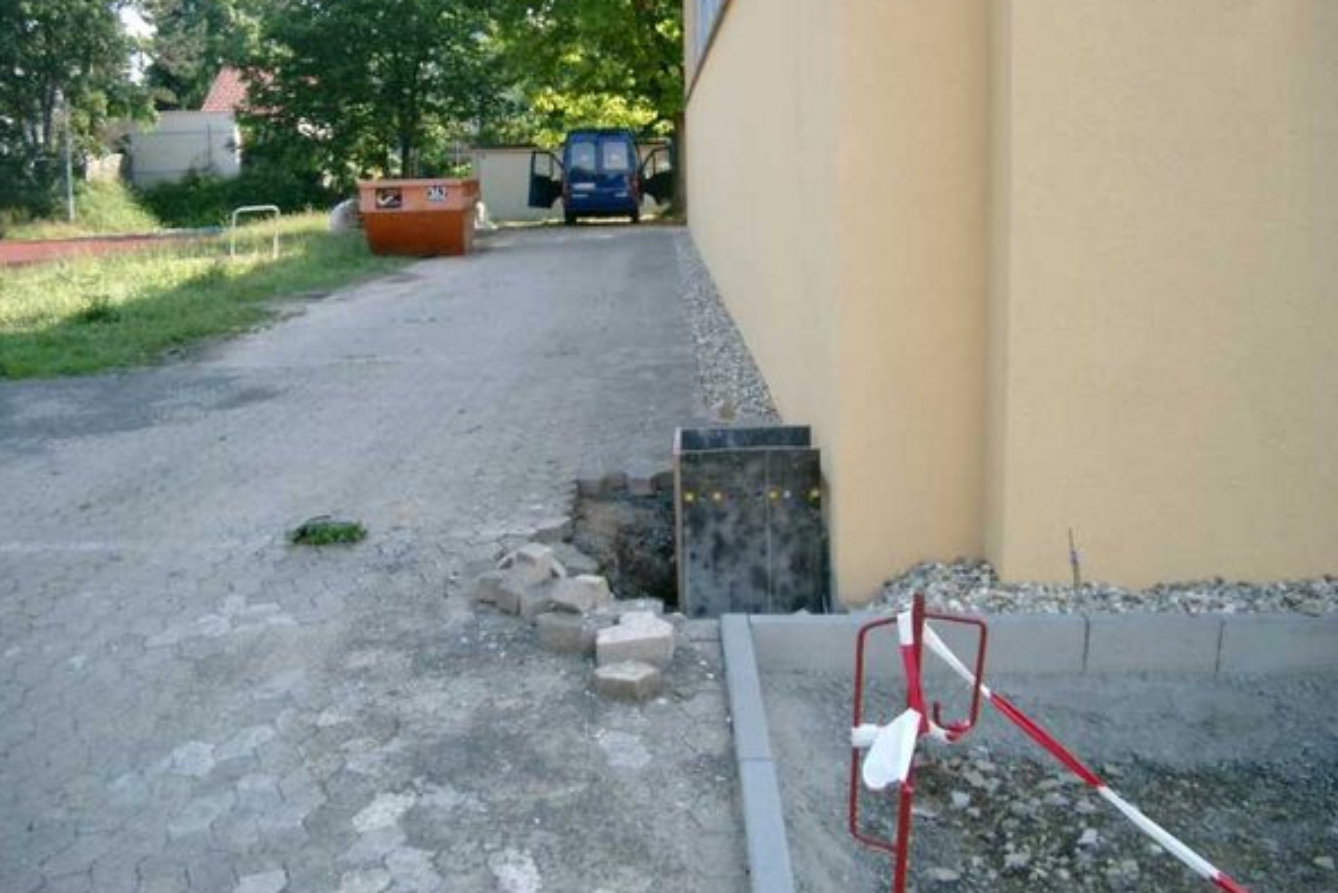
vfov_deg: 34.2
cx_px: 662
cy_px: 402
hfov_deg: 49.5
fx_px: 1450
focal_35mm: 39
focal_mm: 7.6
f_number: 2.6
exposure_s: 1/500
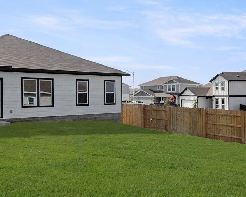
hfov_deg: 24.2
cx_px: 60
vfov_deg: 19.6
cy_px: 87
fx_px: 568
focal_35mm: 78
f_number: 8
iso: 400
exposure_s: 1/3200
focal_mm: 24
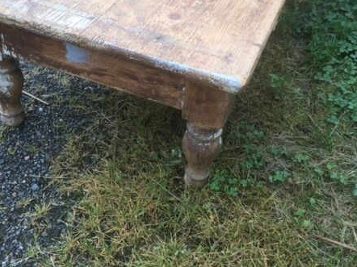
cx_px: 183
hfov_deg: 44.8
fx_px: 433
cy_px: 106
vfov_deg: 34.2
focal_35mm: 42
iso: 32
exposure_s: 1/195
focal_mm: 4.15
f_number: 2.2
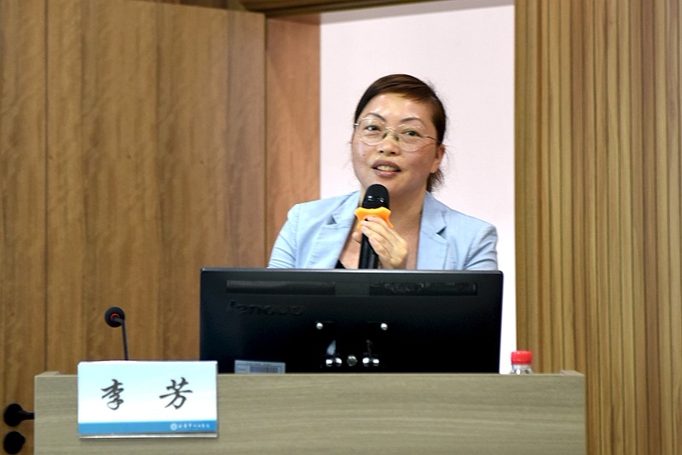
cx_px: 341
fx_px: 1326
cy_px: 228
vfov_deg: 19.4
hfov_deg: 28.8
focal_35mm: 70
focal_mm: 70
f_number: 4
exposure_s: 1/60
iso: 800
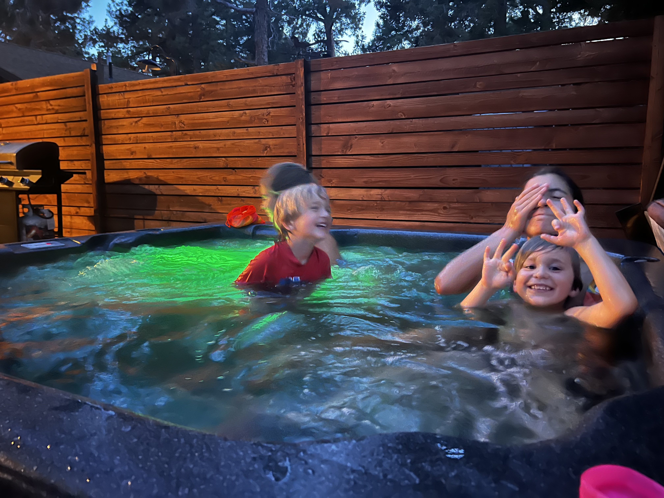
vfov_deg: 53.1
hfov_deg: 67.3
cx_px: 332
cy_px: 249
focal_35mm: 26
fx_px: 499
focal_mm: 5.7
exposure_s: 1/15
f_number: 1.5
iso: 1250
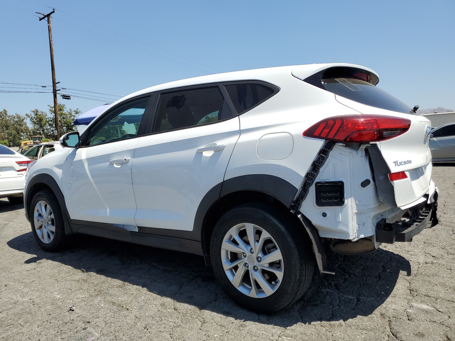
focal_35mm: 26
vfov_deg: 53.1
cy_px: 170
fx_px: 342
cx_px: 228
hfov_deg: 67.3
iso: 50
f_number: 1.5
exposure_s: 1/3333
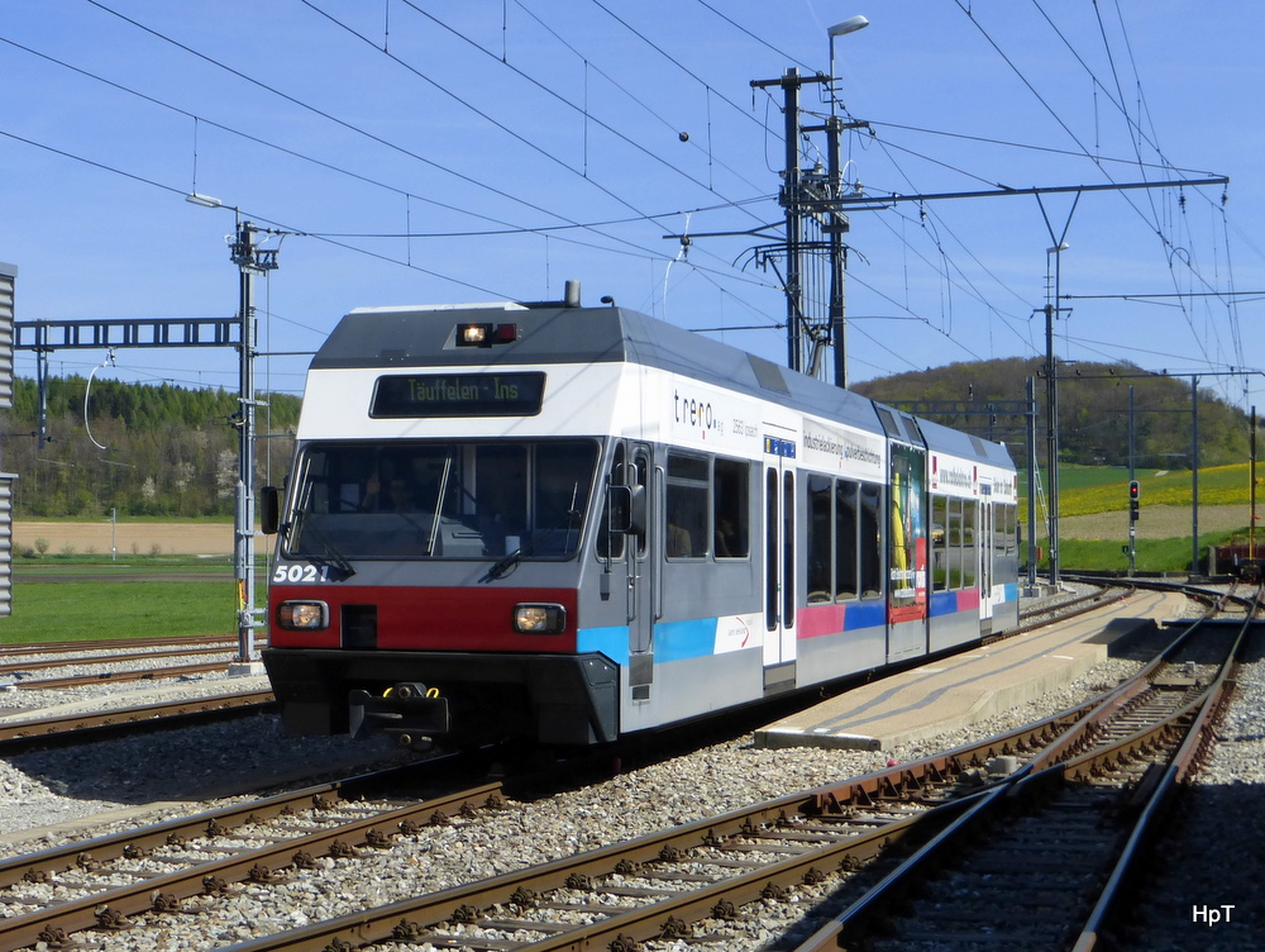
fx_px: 1573
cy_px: 476
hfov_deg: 43.8
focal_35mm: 43
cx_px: 632
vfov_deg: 33.7
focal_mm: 7.4
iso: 100
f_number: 3.9
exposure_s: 1/1000
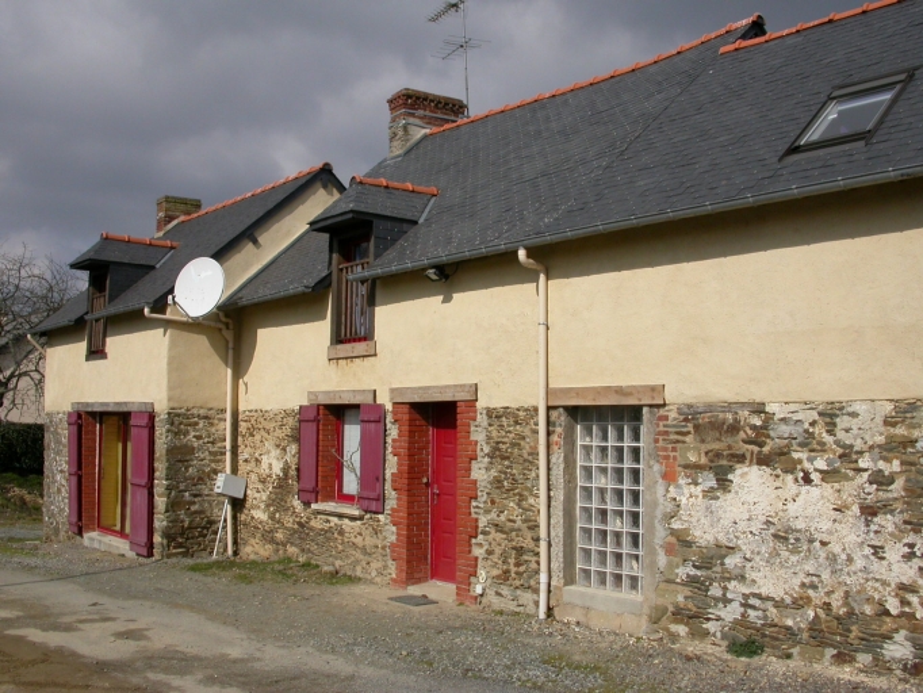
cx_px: 462
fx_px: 1014
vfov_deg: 37.7
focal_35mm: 38
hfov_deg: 49.0
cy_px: 346
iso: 100
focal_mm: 7.85
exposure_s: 1/678
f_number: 7.5
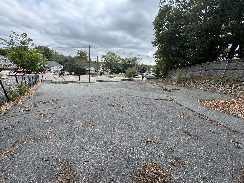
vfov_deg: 85.7
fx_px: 99
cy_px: 92
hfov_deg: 102.1
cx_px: 122
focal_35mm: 14
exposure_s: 1/433
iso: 40
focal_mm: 2.22
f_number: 2.2
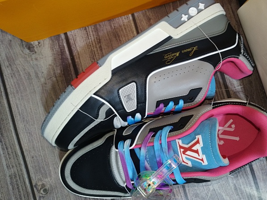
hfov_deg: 56.2
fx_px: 247
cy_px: 84
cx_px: 164
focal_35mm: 32
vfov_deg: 44.0
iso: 200
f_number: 1.9
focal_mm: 3.94
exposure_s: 1/25
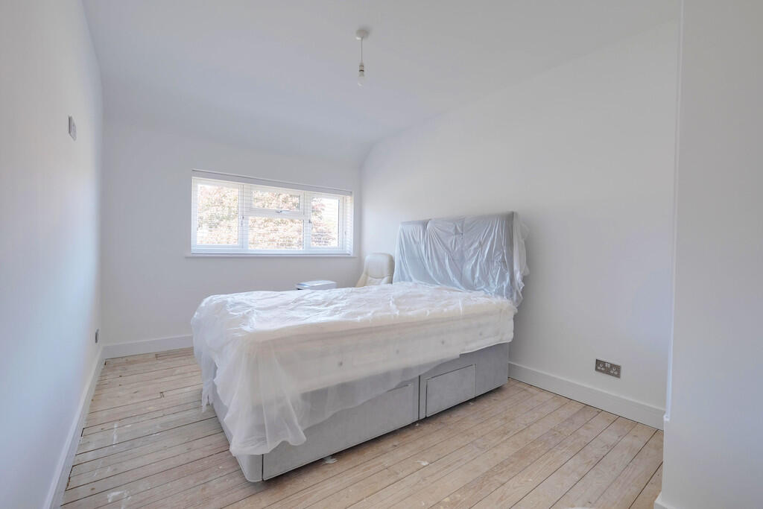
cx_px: 382
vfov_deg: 77.3
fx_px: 318
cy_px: 254
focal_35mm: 15
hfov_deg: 100.4
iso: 400
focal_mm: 10
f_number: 9
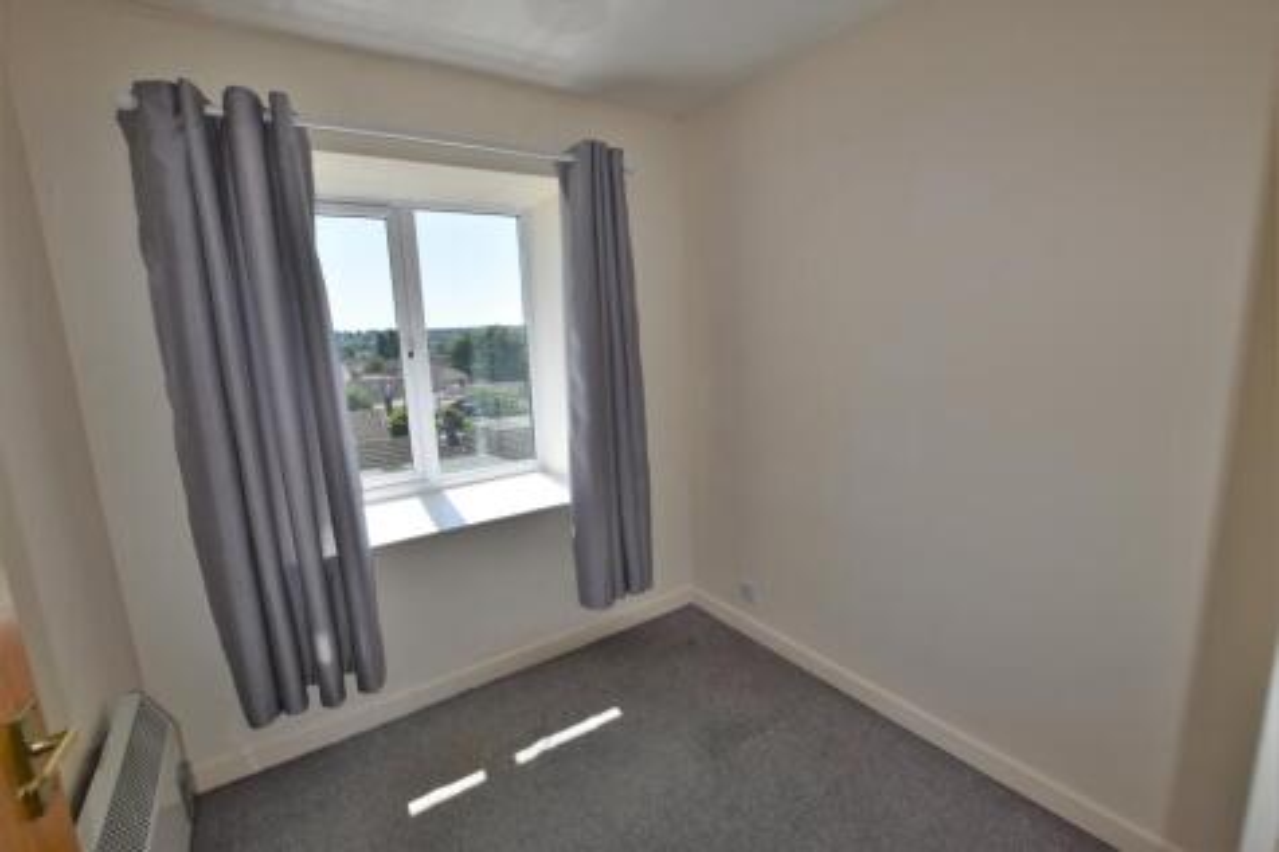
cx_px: 640
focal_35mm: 15
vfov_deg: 77.3
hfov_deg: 100.4
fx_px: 533
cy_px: 426
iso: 100
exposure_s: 1/200
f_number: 7.1
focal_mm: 10
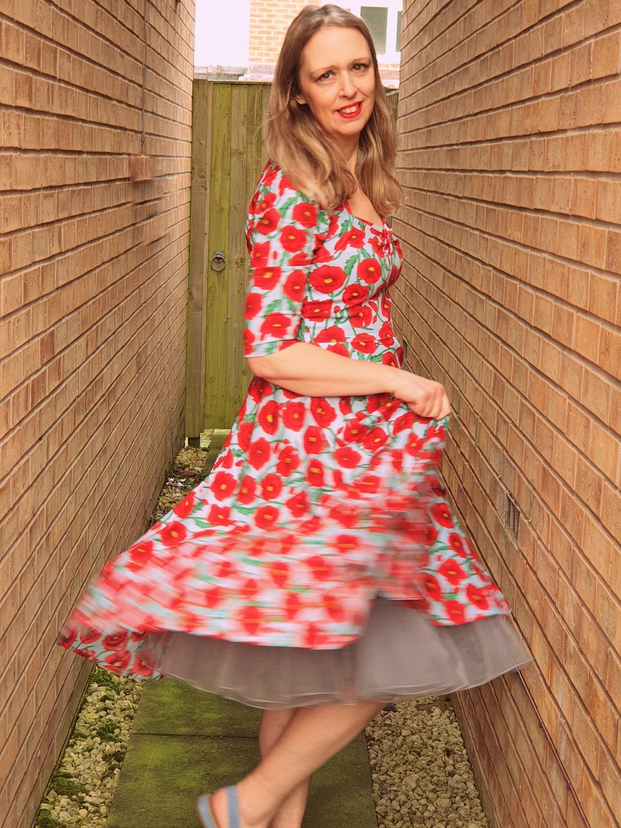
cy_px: 414
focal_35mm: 52
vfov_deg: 36.8
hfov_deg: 28.0
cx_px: 310
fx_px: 1244
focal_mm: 6
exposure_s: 1/50
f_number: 2.4
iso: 100
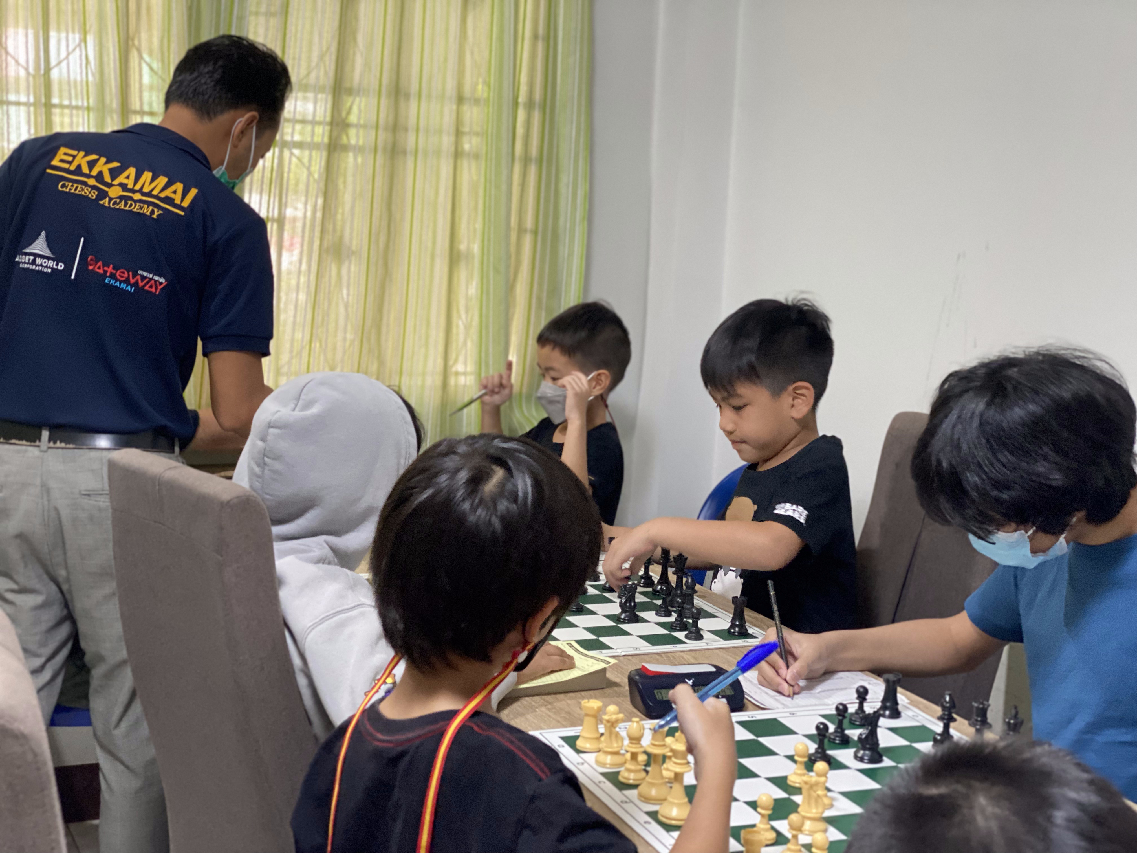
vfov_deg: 28.0
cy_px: 426
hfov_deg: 36.8
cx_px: 568
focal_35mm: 52
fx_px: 1708
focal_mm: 6
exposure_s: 1/33
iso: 320
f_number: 2
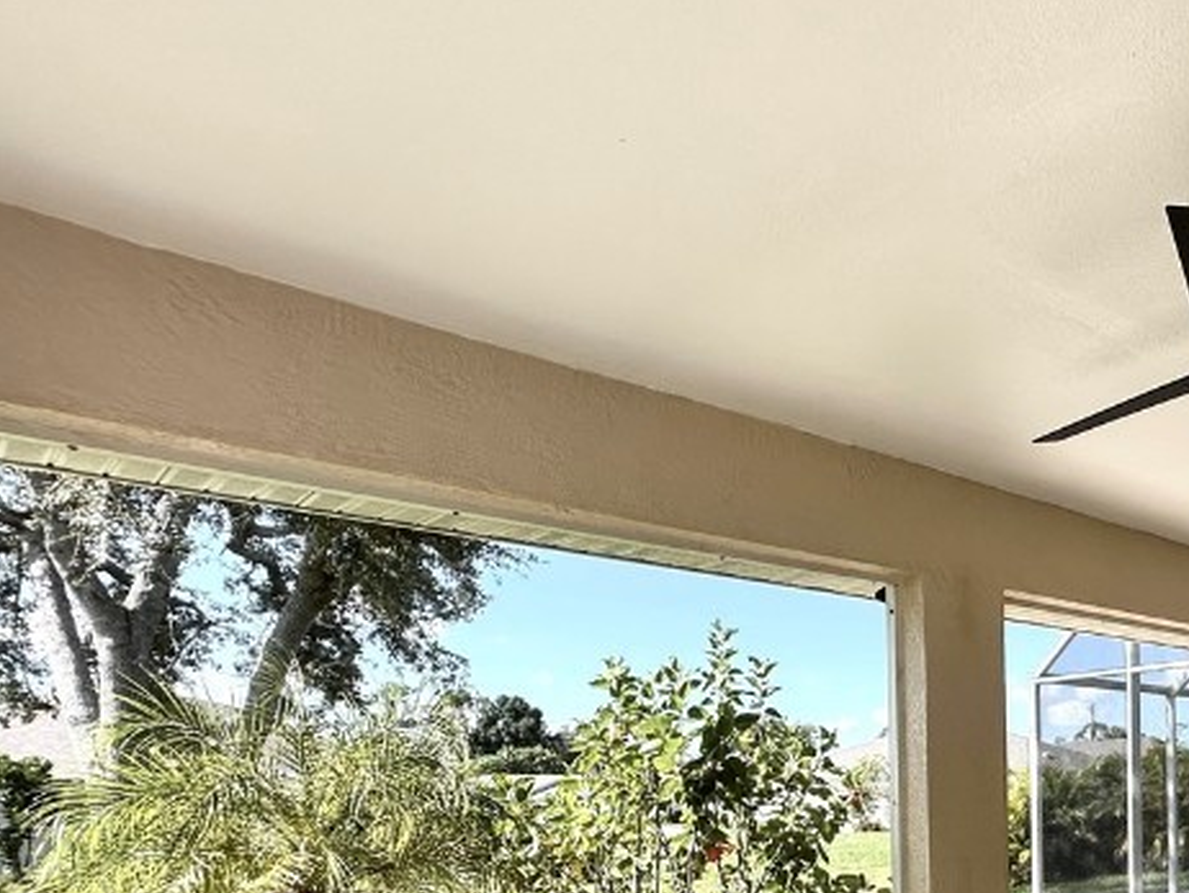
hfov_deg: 49.9
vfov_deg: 41.7
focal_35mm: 31
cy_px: 808
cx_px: 1130
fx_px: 1065
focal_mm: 2.22
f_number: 2.2
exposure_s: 1/500
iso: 40
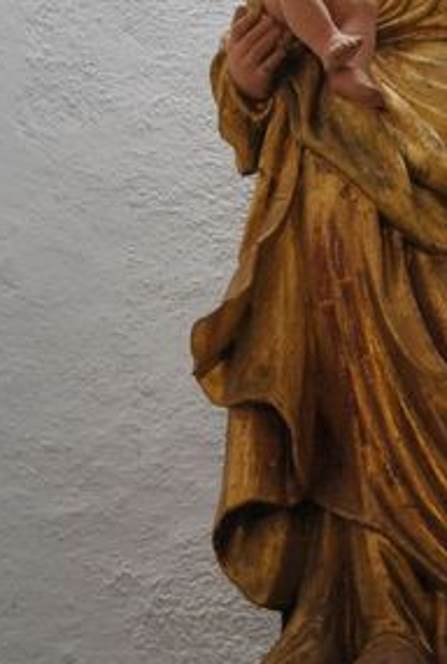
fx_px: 1904
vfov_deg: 19.7
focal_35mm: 103
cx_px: 405
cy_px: 256
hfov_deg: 13.3
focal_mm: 28
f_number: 4
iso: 400
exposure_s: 1/30
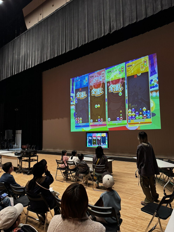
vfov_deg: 71.6
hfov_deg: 56.8
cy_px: 116
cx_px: 87
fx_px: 161
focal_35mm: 24
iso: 640
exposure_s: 1/40
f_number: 1.8
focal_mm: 6.8
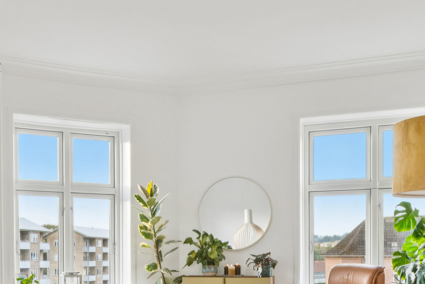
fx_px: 579
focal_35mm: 49
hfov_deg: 39.6
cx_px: 126
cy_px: 275
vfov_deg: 26.3
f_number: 11
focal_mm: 19
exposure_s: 1/20
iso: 800
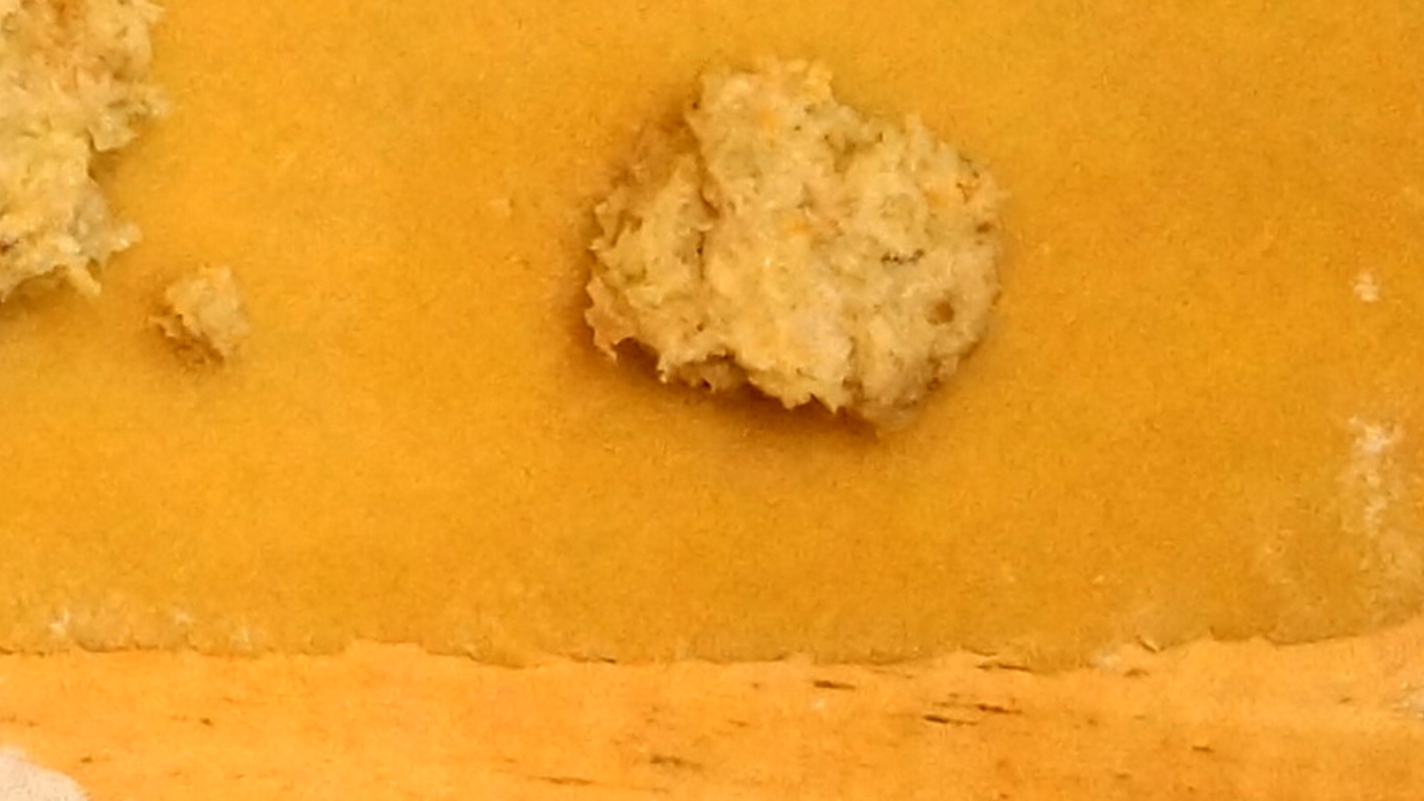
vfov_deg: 5.1
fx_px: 8910
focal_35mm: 236
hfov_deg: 8.9
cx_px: -804
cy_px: -438
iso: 1600
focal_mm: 24
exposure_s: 1/100
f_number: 5
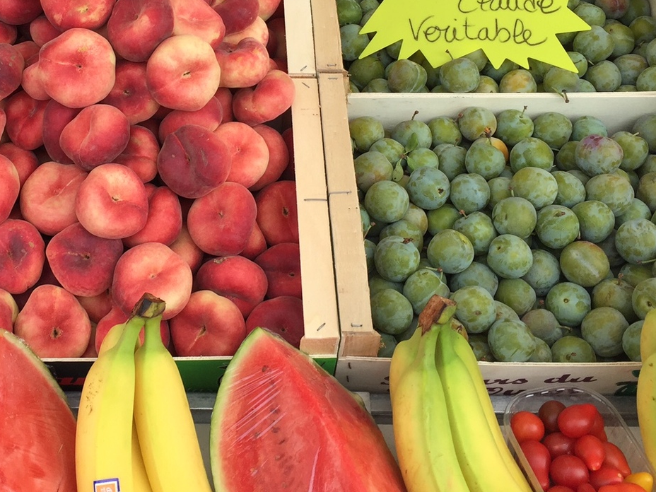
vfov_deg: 28.5
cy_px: 97
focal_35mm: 50
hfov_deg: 37.7
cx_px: 205
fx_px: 948
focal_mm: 4.15
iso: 32
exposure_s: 1/302
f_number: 2.2
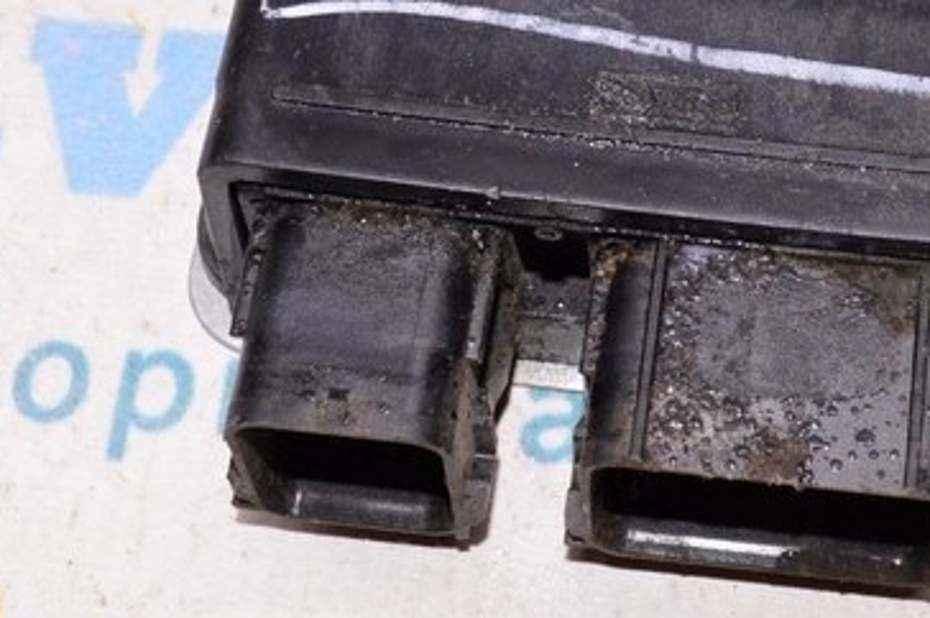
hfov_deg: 19.2
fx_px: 2720
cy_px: -78
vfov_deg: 12.7
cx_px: 779
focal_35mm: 105
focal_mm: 25
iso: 1600
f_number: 8
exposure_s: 1/125
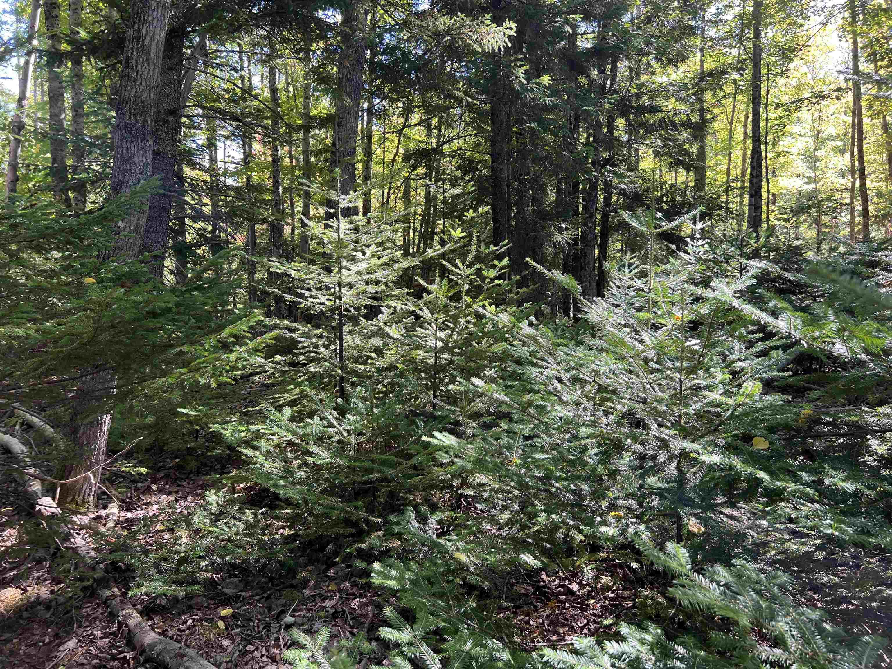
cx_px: 446
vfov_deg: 53.1
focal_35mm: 26
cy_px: 334
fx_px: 670
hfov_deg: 67.3
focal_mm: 5.7
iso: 40
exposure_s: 1/121
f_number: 1.5
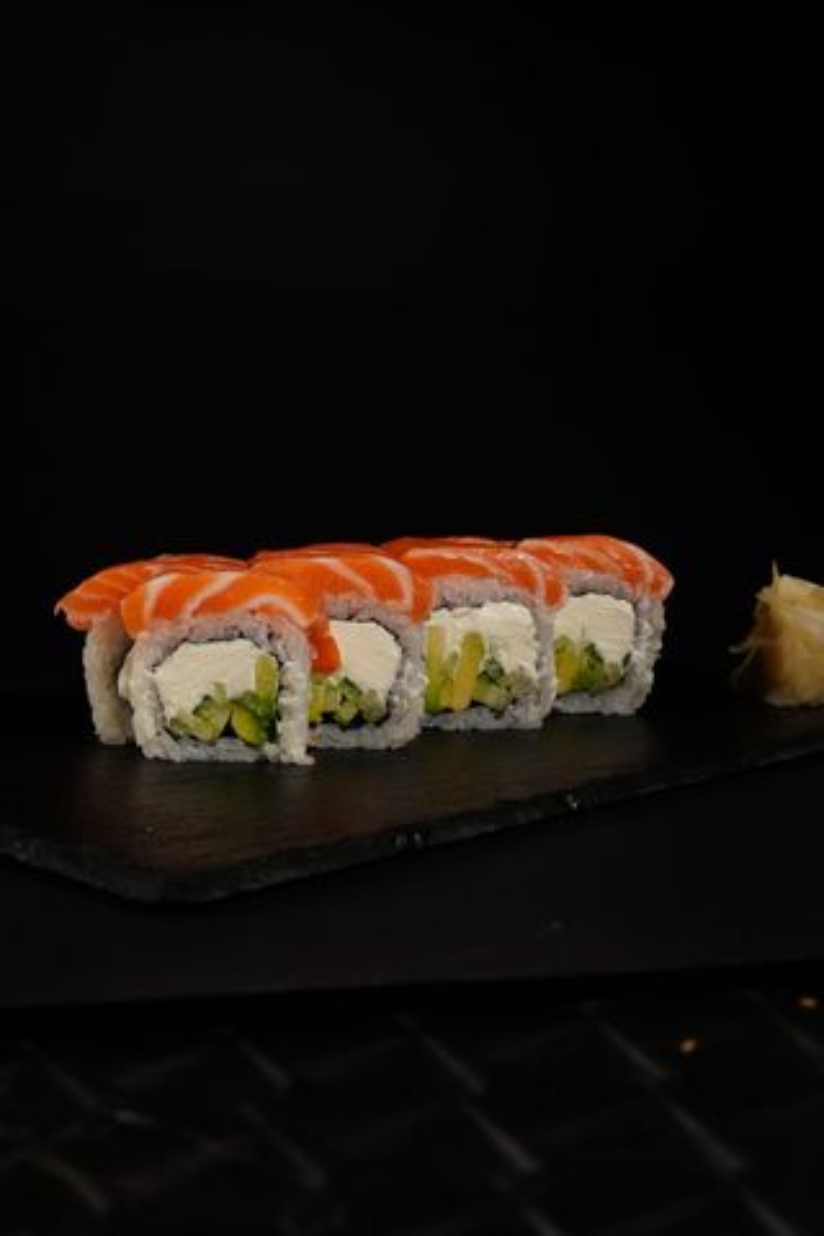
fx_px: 1758
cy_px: 618
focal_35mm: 51
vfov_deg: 38.7
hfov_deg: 26.4
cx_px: 412
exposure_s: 1/160
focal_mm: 51.2
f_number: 13
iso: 2000
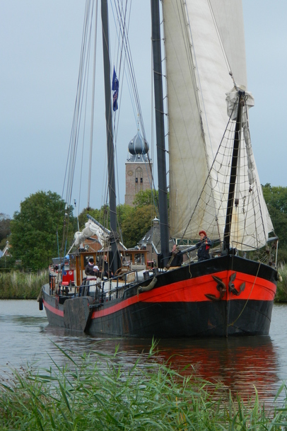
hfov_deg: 8.7
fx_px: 1877
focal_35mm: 157
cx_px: 146
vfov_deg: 13.1
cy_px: 216
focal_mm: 27
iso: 80
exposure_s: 1/200
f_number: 4.9
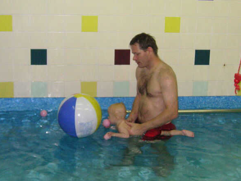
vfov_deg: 22.9
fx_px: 446
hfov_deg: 30.2
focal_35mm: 64
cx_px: 107
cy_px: 67
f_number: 3.3
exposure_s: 1/45
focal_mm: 7.8
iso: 160
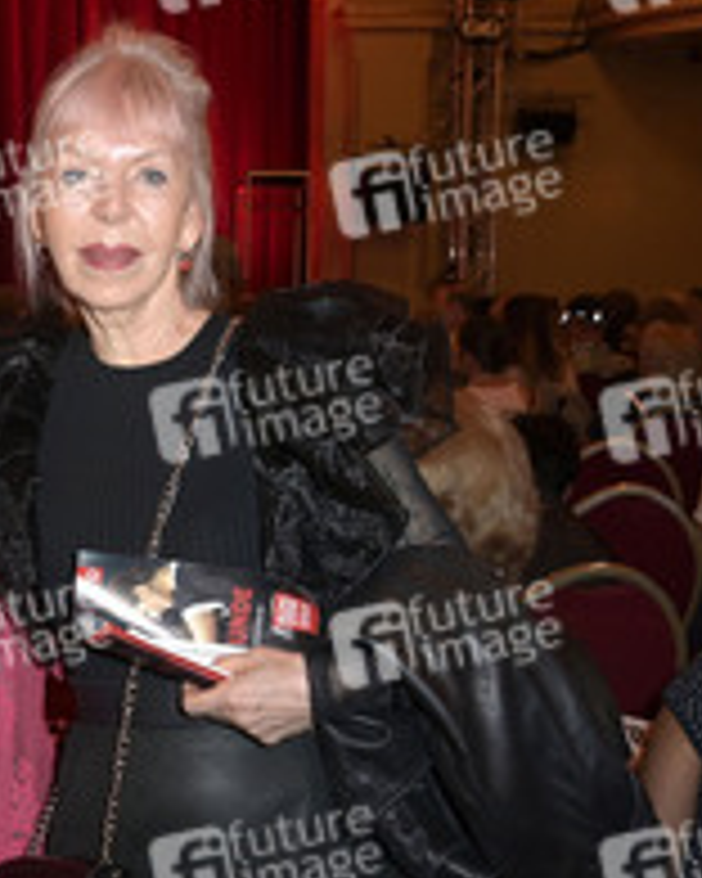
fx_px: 1350
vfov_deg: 35.9
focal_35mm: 52
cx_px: -124
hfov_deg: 26.2
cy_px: 522
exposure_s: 1/60
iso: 1250
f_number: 6.3
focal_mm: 24
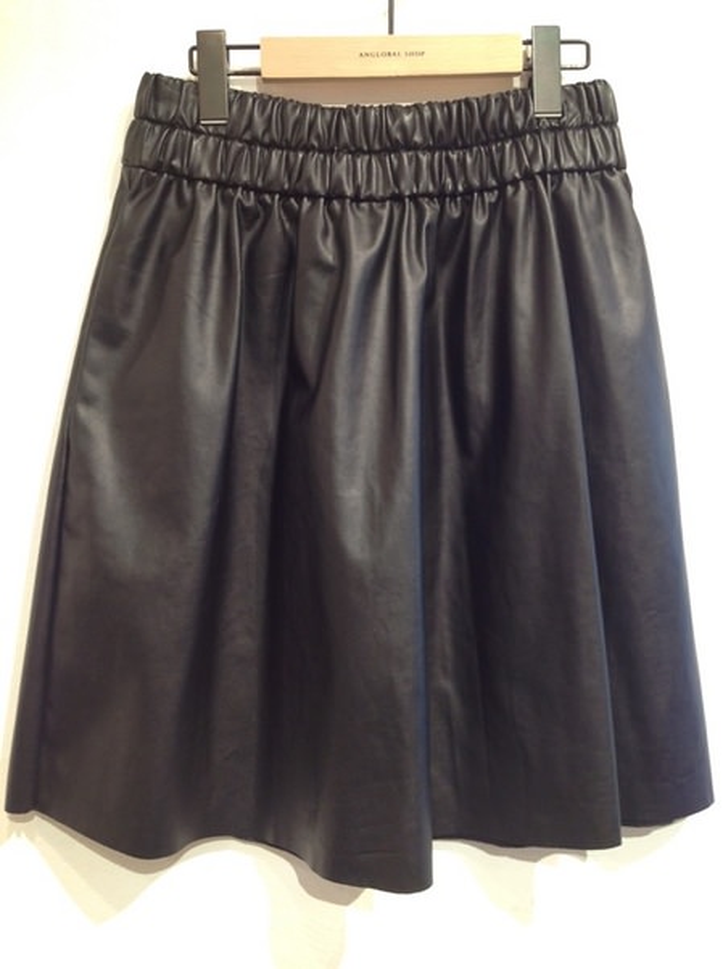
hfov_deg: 40.6
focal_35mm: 35
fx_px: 978
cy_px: 484
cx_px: 362
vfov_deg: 52.7
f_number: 2.4
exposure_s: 1/17
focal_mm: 4.28
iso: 100
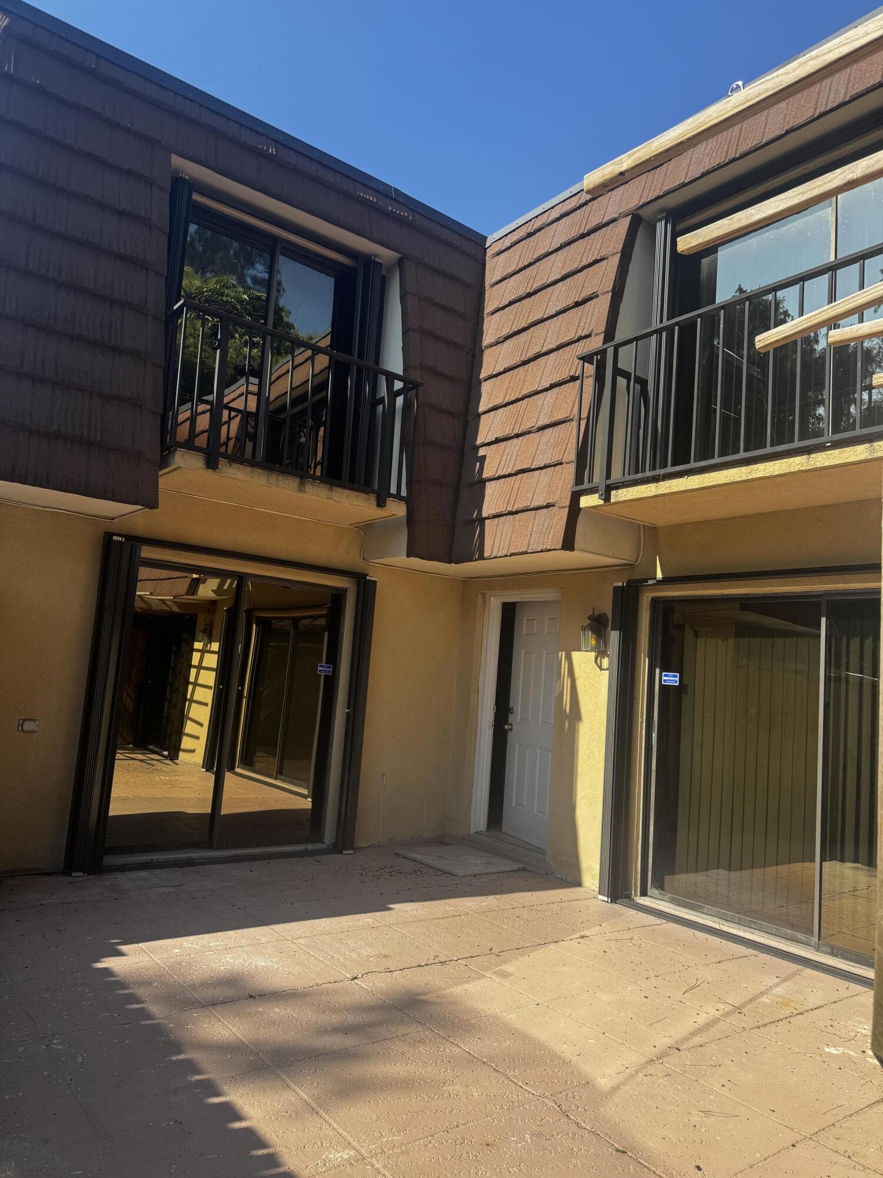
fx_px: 816
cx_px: 442
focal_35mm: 24
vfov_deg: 71.6
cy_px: 589
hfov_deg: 56.8
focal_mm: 6.76
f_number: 1.78
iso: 80
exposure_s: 1/2506
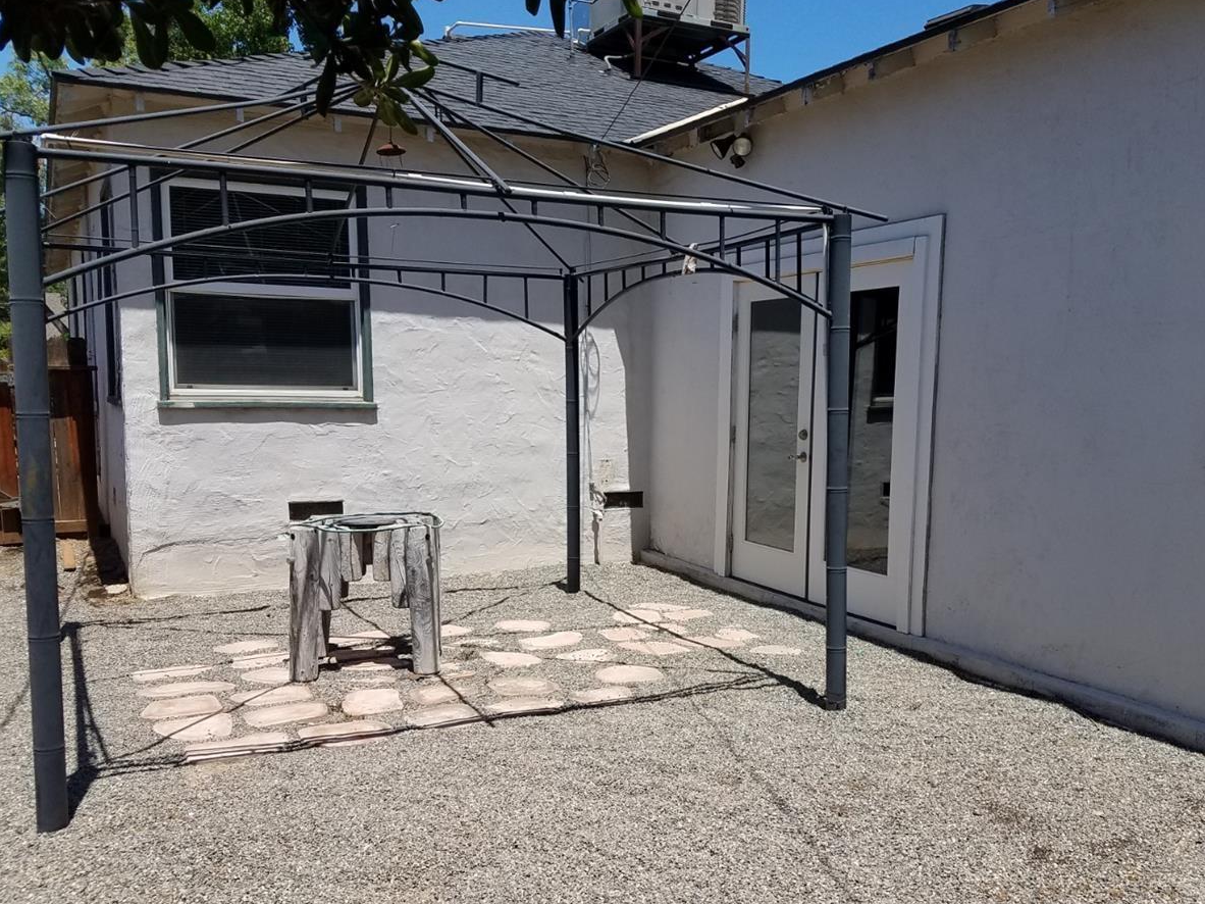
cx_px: 698
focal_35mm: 33
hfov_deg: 55.1
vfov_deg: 42.9
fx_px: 1149
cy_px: 482
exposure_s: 1/2464
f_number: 1.7
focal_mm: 4.2
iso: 40
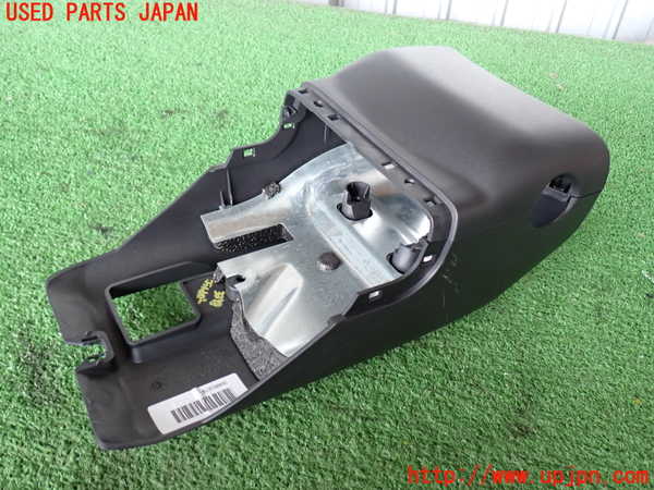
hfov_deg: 56.8
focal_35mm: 32
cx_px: 327
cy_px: 245
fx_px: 605
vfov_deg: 44.2
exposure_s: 1/30
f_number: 2.4
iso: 250
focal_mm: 5.79
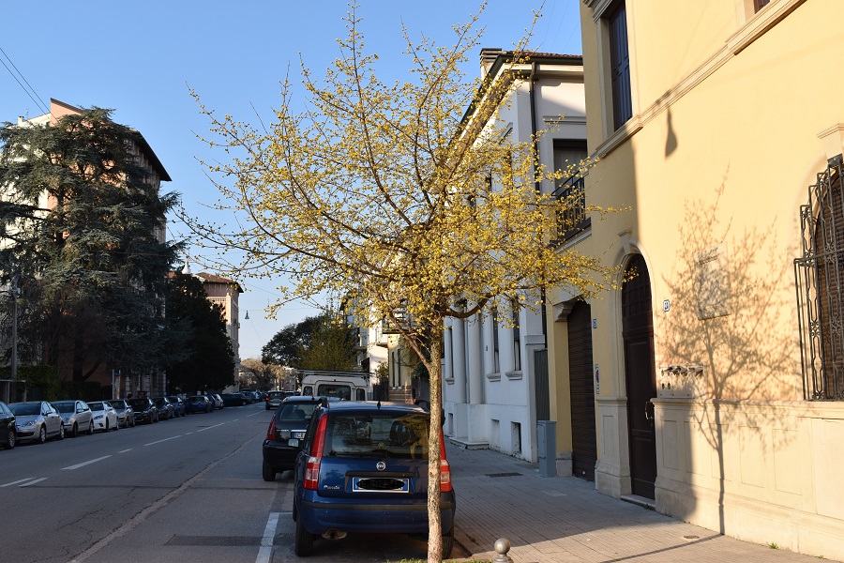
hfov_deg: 53.1
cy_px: 282
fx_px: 844
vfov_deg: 36.9
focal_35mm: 36
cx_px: 422
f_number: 9
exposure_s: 1/320
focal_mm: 24
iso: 200
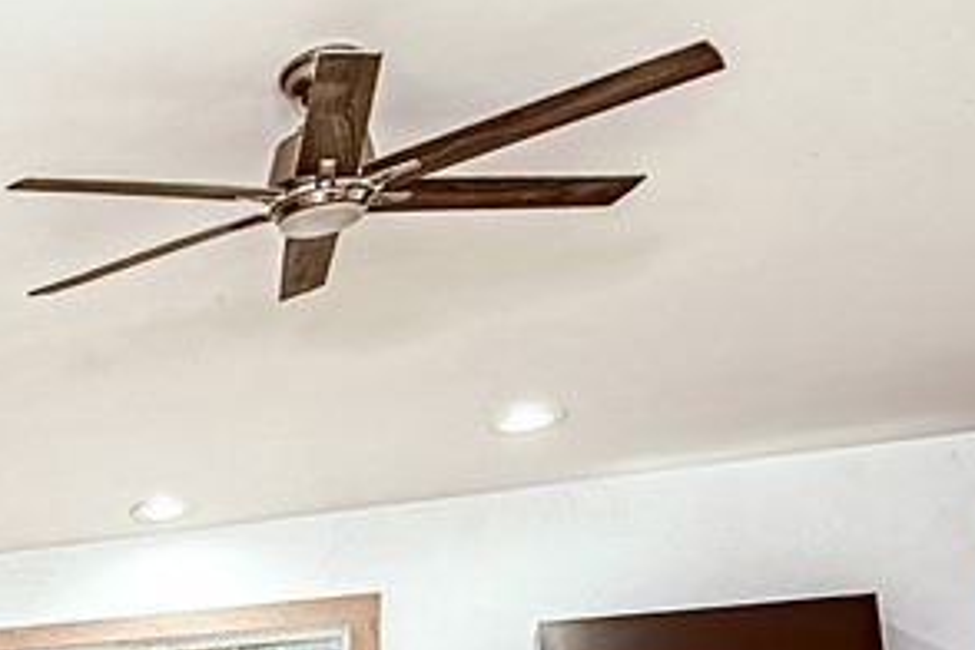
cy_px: 902
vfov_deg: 20.5
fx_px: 1598
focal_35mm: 59
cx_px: -698
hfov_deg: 22.7
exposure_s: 1/200
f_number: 7.1
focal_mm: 16
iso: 320
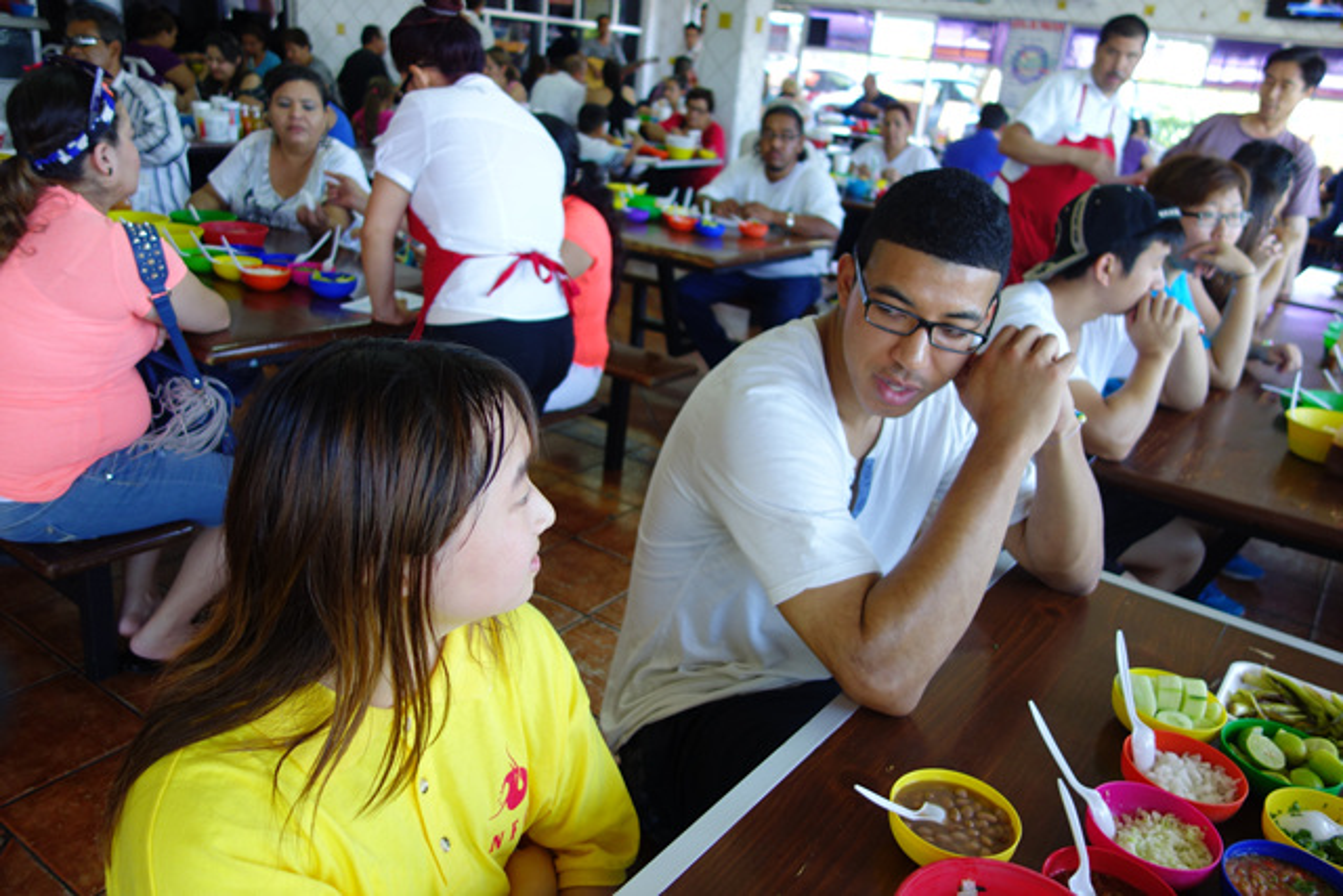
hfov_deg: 65.5
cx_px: 672
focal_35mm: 28
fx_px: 1045
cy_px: 448
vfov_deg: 46.4
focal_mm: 10.4
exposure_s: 1/60
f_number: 1.8
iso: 125
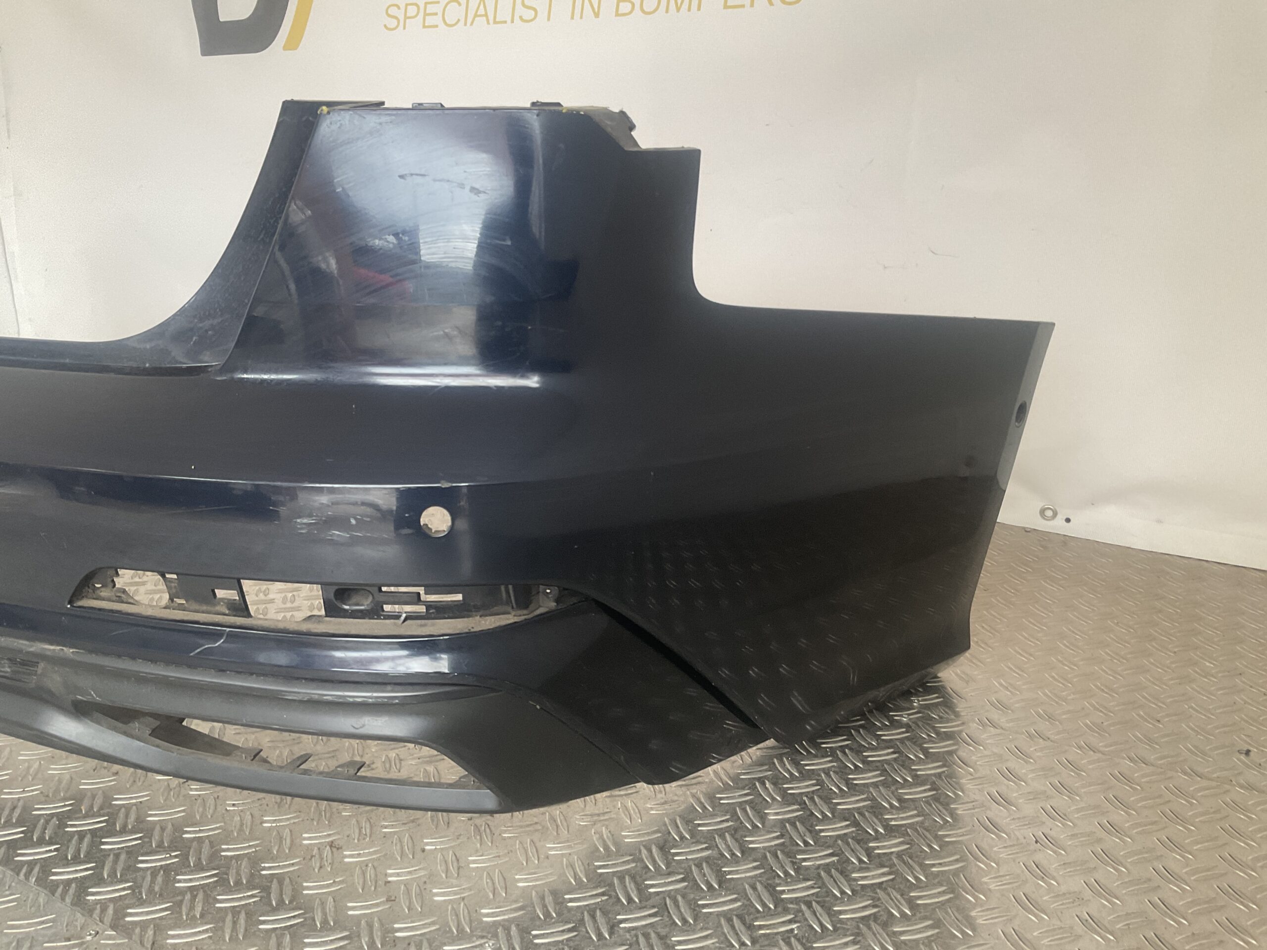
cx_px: 634
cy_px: 475
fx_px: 1061
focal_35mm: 29
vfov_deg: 48.2
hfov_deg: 61.7
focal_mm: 3
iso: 64
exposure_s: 1/50
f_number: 1.8
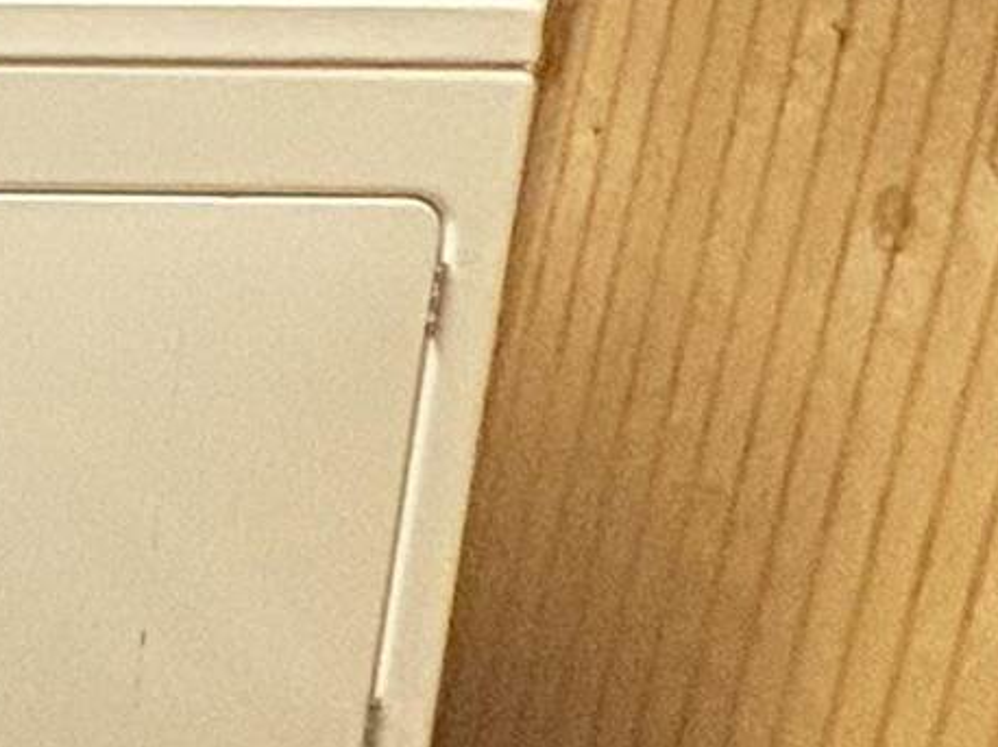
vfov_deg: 14.7
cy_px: -331
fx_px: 2709
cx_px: -1495
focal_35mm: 94
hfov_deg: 13.7
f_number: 2.2
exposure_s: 1/60
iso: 400
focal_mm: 2.22
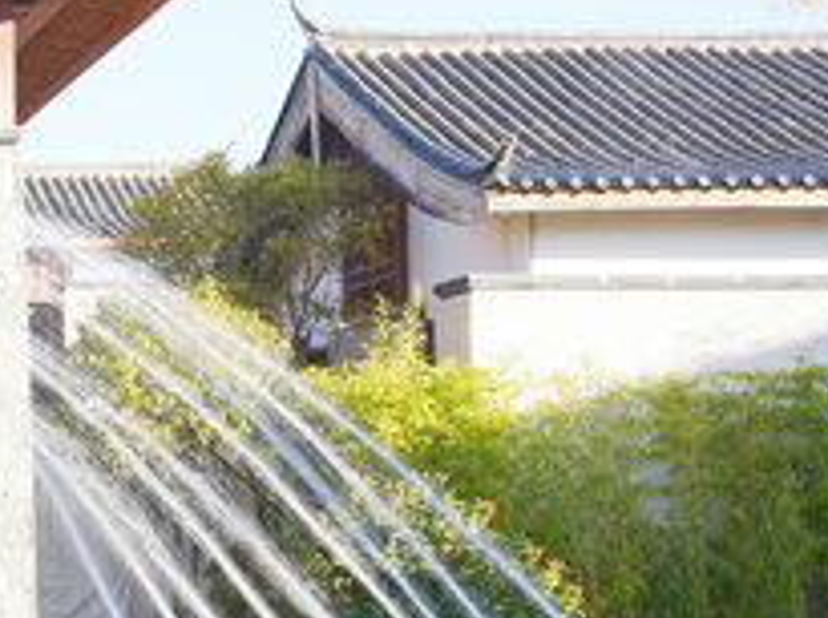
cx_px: -602
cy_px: 345
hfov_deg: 14.2
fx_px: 2997
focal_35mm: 126
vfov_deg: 11.8
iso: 125
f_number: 13
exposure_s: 1/30
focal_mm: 33.4
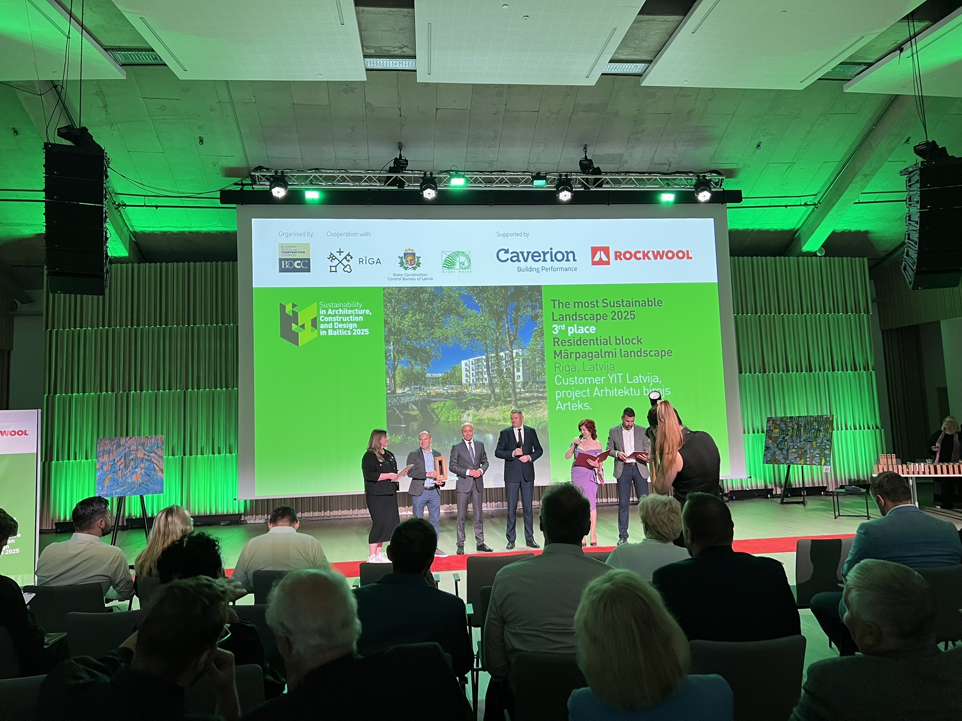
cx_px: 481
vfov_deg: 53.1
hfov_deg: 67.3
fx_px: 723
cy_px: 360
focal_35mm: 26
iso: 125
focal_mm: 5.7
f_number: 1.5
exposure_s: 1/60
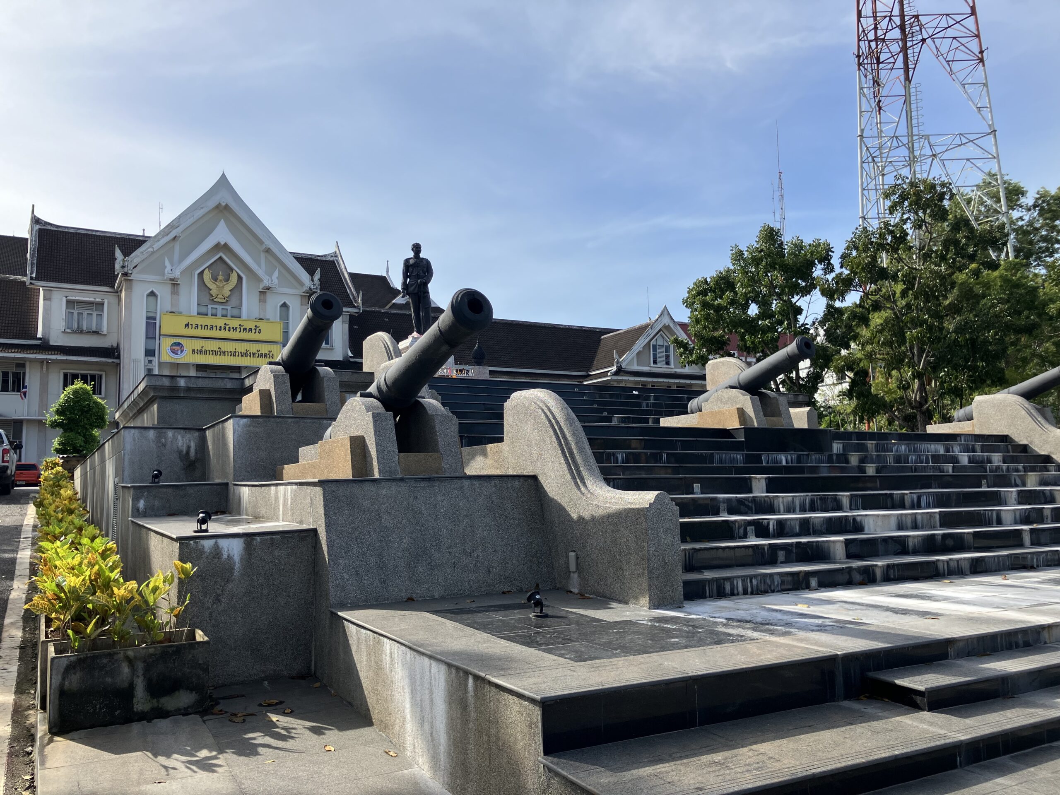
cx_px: 530
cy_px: 398
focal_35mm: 28
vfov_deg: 49.7
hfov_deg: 63.4
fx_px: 857
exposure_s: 1/2208
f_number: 1.8
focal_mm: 3.99
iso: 32
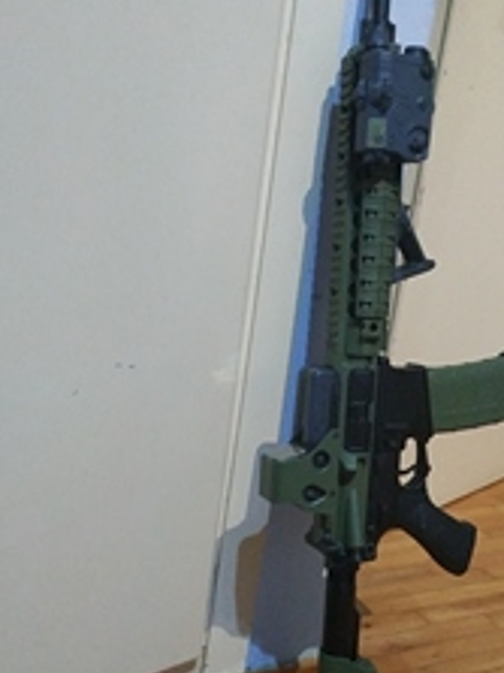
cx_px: 302
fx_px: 836
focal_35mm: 43
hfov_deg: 33.5
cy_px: 416
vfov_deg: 43.6
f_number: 1.9
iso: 1000
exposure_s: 1/20
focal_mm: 3.94
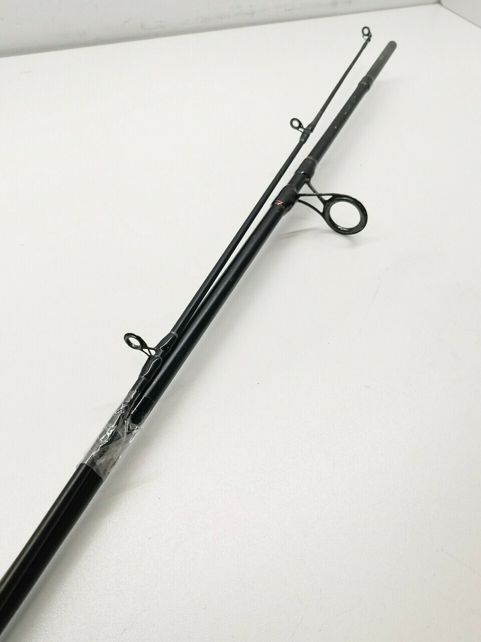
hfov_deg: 41.8
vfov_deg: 54.0
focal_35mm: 34
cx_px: 240
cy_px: 321
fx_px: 630
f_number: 1.8
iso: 50
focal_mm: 3.95
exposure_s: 1/50
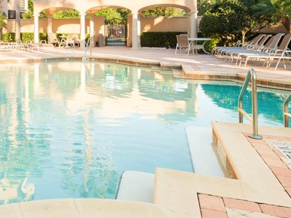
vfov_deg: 32.9
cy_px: 28
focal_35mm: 42
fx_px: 353
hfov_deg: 39.4
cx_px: -1
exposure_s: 1/30
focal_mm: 14
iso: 100
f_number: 11
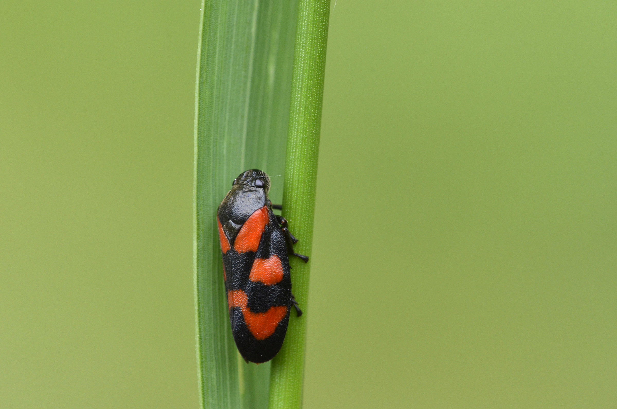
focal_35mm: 300
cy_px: 204
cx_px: 308
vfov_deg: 4.6
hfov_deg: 6.9
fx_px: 5130
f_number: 16
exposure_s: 1/80
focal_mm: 200
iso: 640
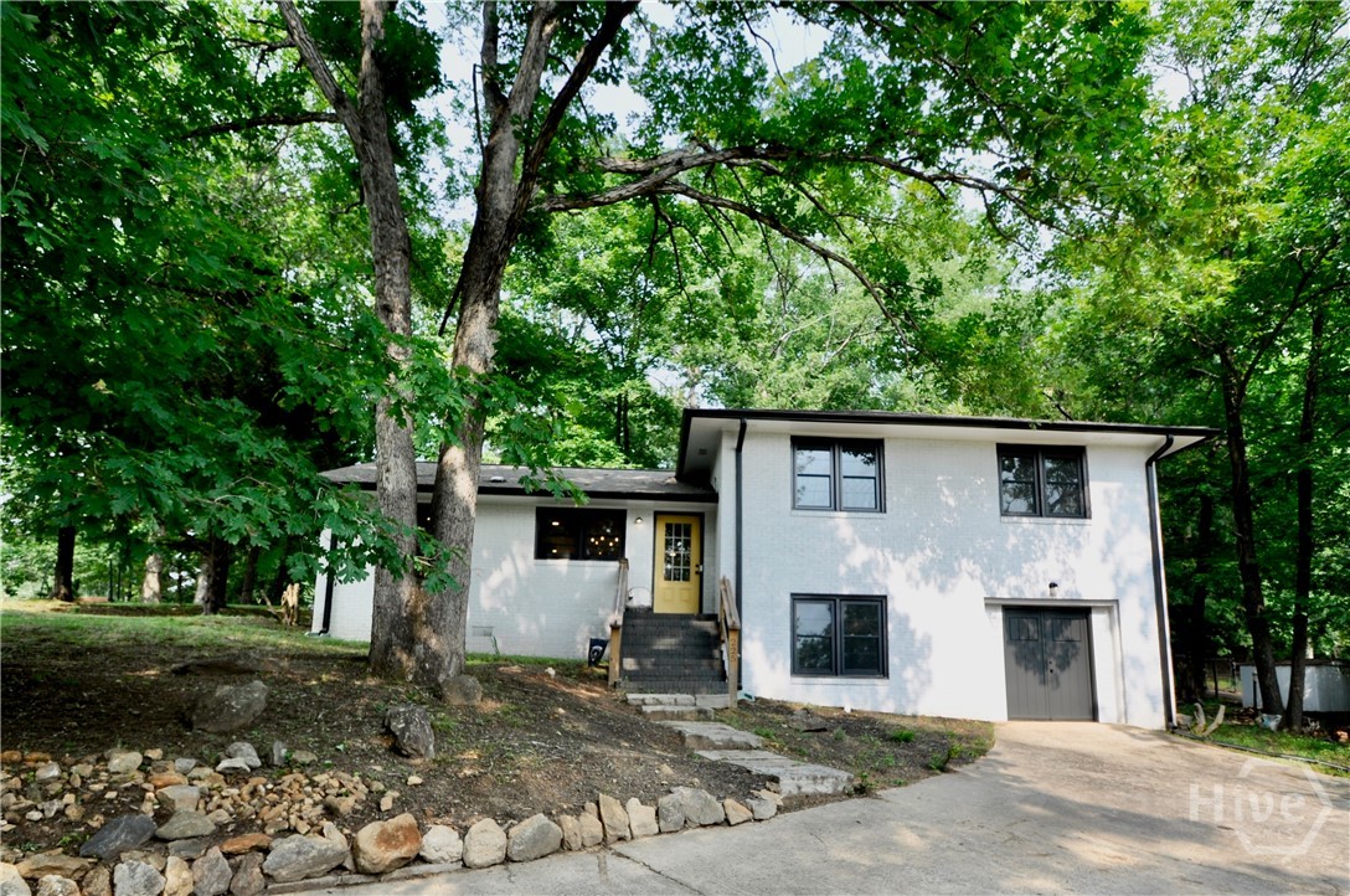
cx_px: 675
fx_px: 562
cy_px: 448
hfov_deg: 100.5
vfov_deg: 77.1
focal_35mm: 15
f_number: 7.1
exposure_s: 1/200
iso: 200
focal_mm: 10
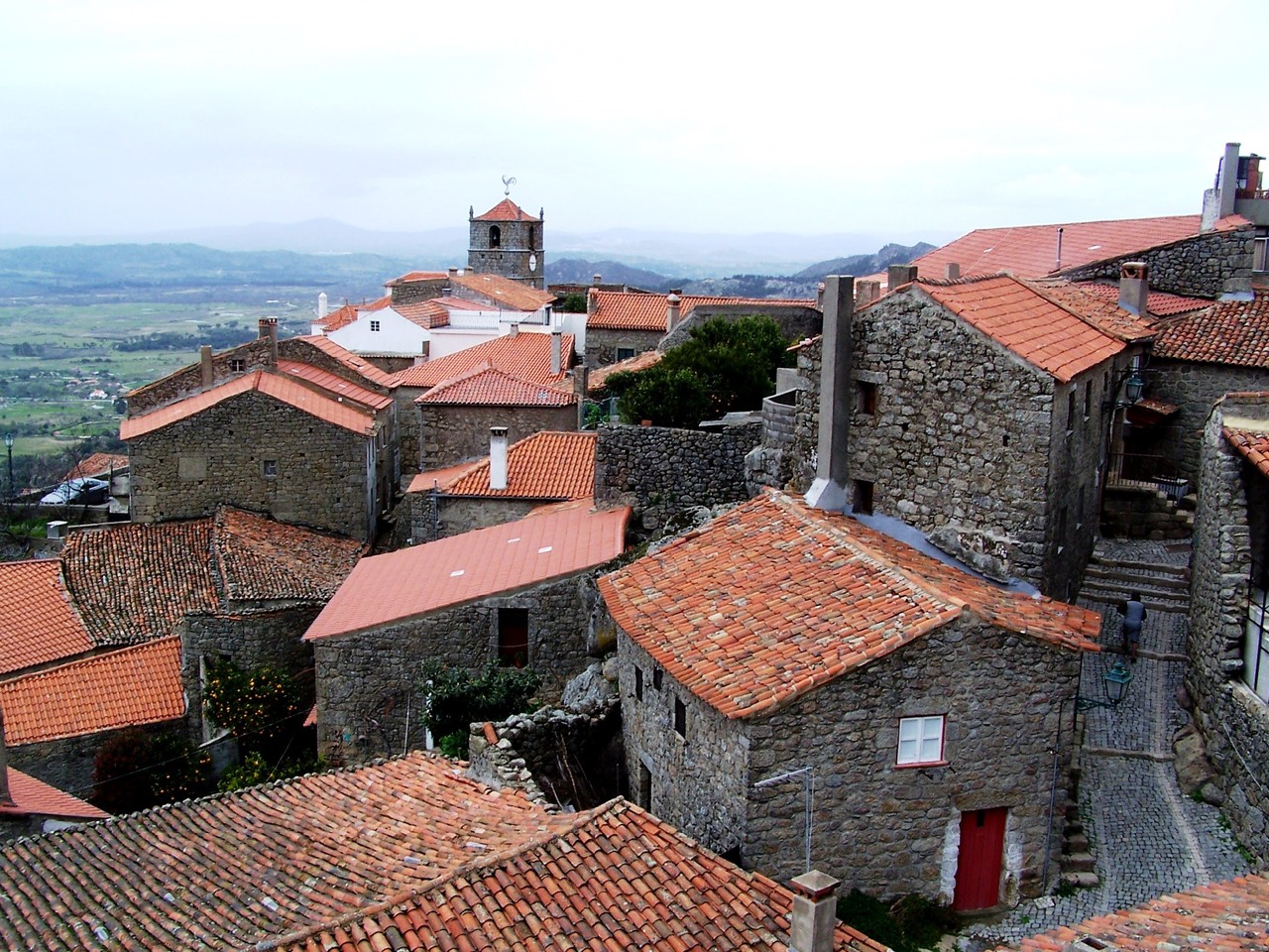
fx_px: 1393
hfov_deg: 49.0
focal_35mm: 38
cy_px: 476
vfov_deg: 37.7
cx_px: 634
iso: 80
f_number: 8
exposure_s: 1/60
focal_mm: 6.3
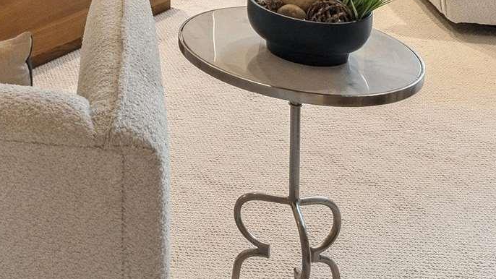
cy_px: -319
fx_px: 986
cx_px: -30
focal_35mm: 75
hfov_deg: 26.3
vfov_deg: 13.3
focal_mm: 16
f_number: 9
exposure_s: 1/3.33
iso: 200
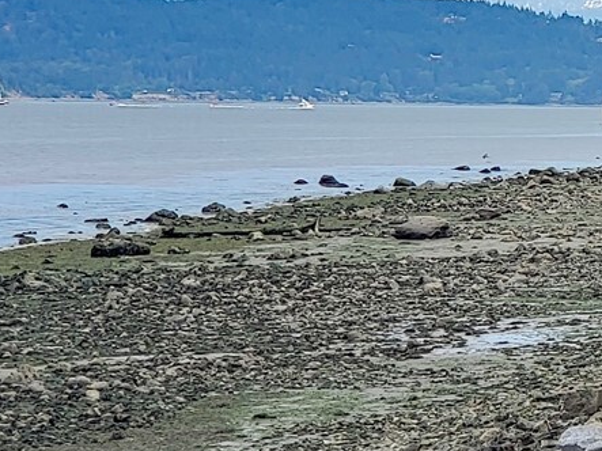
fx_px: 3269
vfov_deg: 7.9
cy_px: 194
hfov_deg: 10.2
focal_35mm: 188
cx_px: 913
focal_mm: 6
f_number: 2.4
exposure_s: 1/664
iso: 25
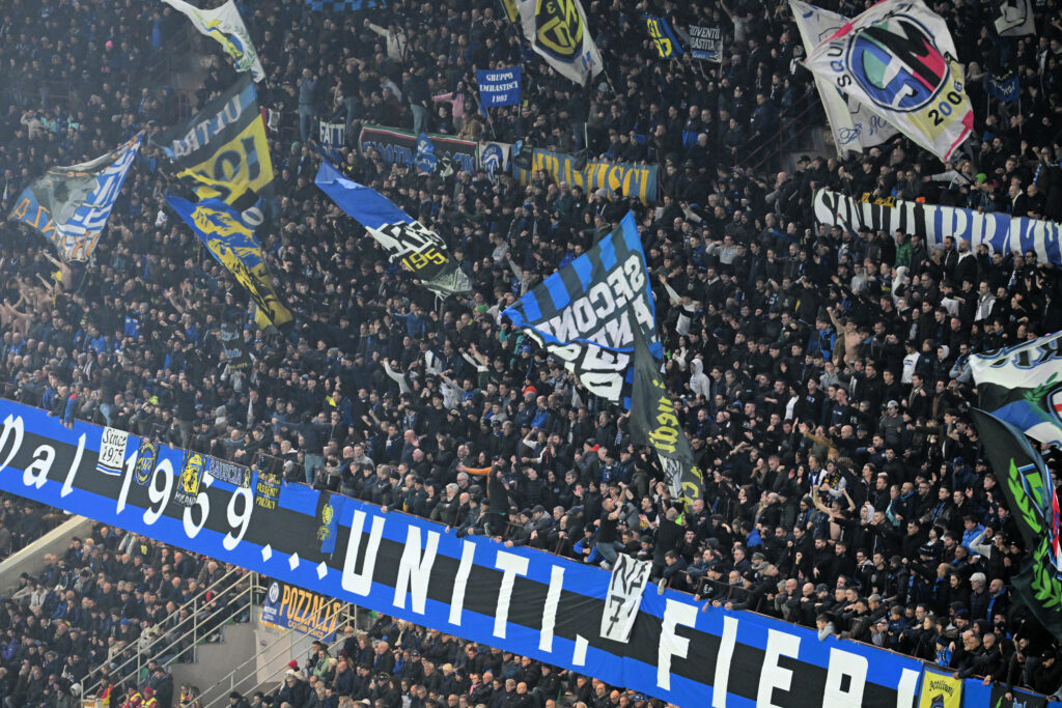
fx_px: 5310
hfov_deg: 11.4
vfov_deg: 7.6
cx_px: 531
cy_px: 354
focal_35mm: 180
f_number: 5.6
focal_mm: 180
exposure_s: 1/125
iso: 3200
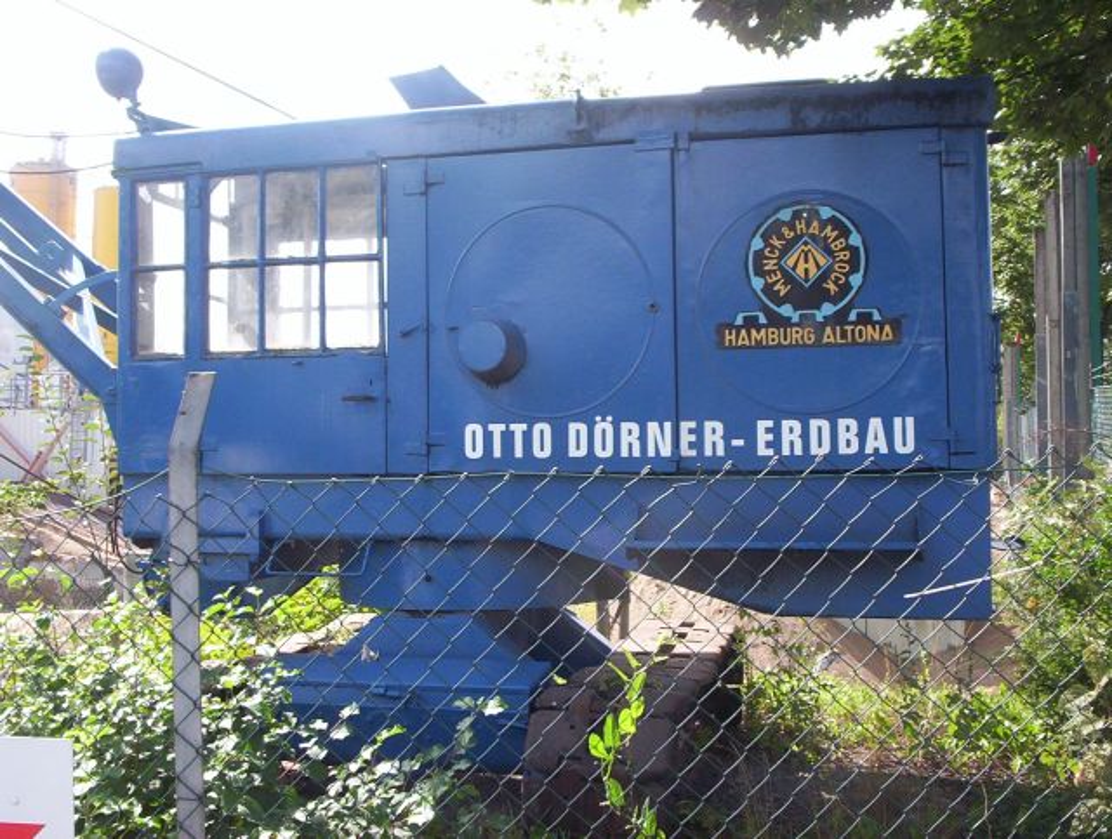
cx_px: 556
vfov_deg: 37.9
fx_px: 1223
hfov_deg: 48.9
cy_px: 420
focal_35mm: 38
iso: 100
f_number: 4.5
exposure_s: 1/216
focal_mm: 4.99
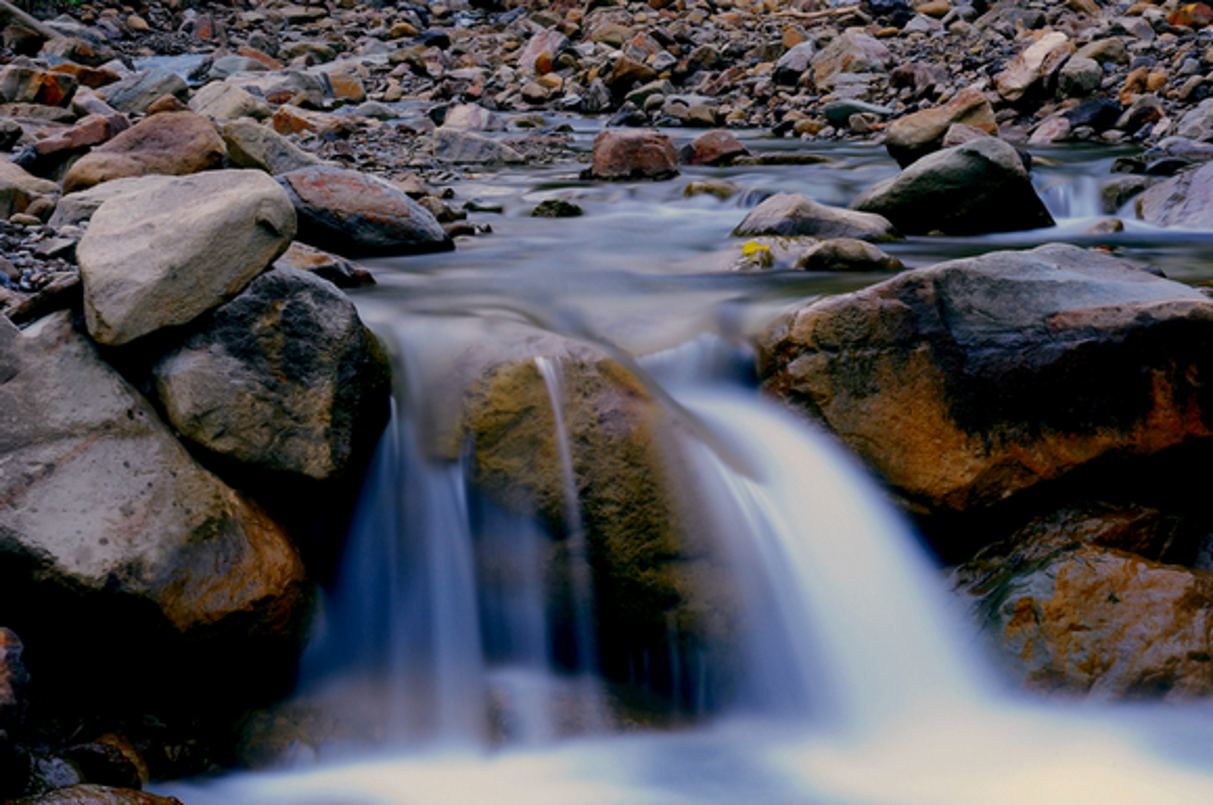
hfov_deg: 27.0
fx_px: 2524
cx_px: 606
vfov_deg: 18.1
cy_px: 402
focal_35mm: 75
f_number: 22
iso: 200
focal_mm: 50
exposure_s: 15
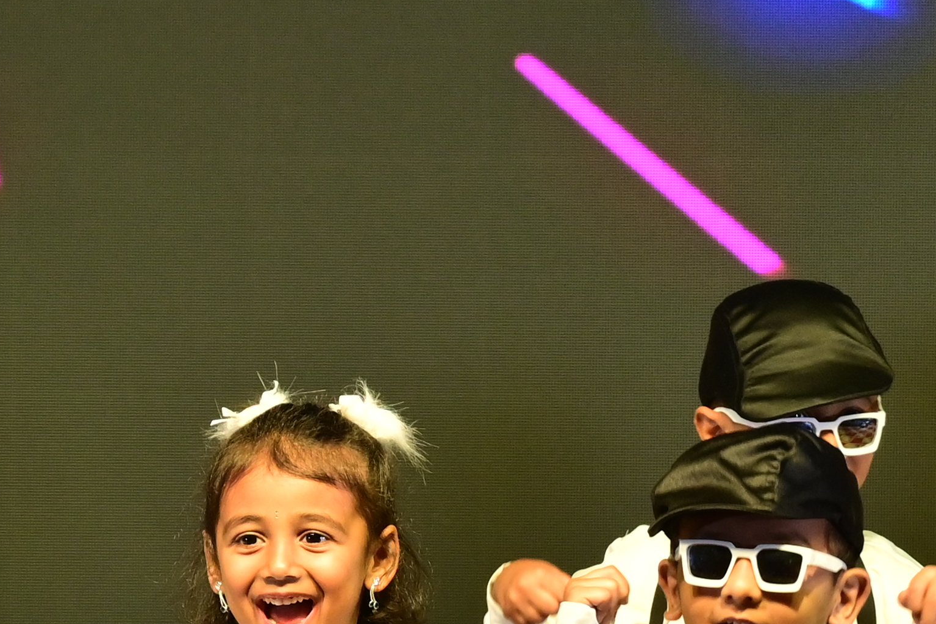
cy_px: 658
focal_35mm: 484
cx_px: 186
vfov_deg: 2.8
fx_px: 12582
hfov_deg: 4.3
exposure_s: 1/125
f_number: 5.6
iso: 500
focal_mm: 90
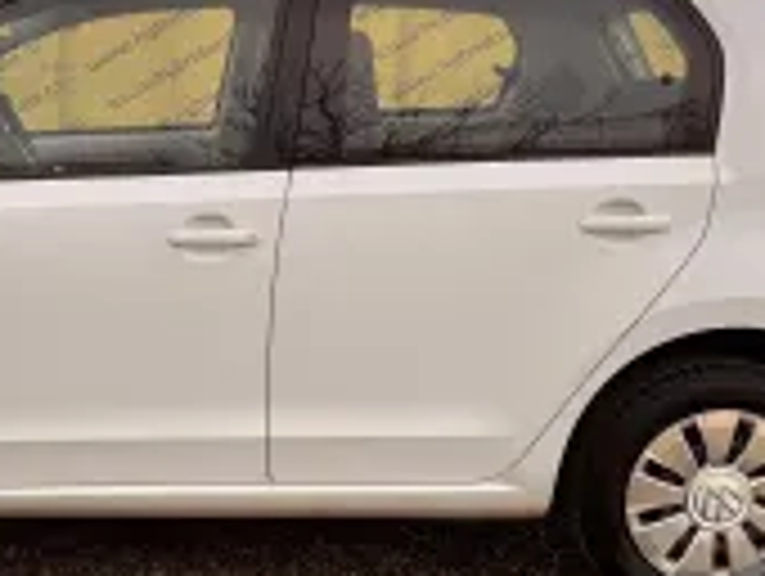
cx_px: 148
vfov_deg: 26.6
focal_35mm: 55
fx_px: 1217
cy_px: 270
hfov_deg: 33.8
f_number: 1.6
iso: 50
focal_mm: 5.96
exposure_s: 1/330
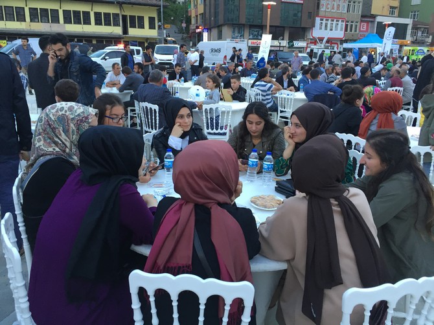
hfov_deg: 61.7
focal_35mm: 29
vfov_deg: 48.2
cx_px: 217
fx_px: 363
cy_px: 162
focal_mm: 4.15
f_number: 2.2
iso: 50
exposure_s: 1/33
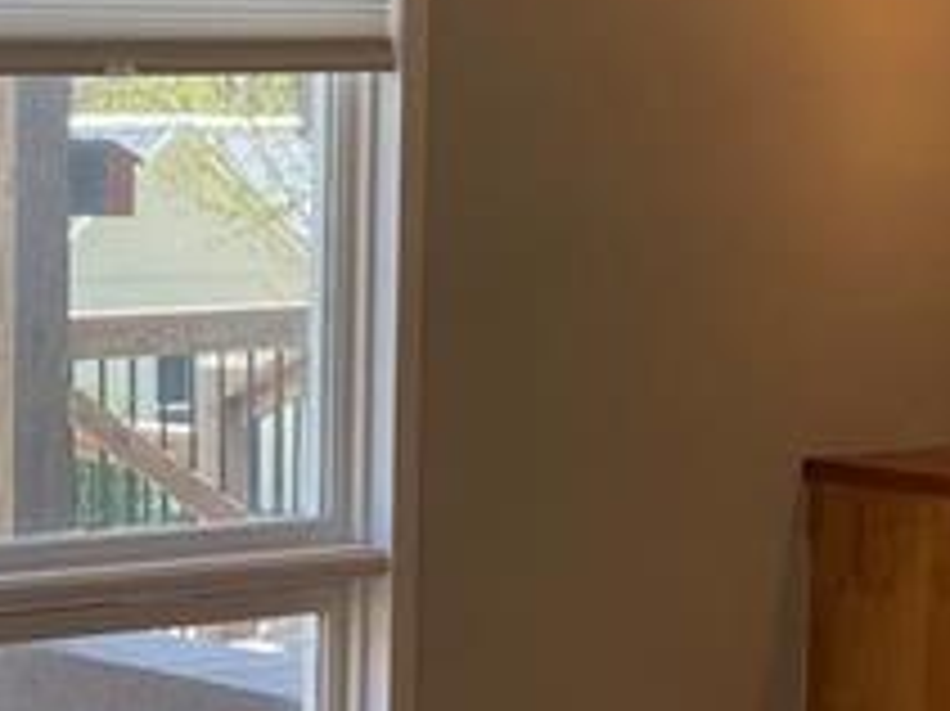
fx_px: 3456
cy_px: 576
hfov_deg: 15.2
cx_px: -113
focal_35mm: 126
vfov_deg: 11.7
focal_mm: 4.25
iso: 32
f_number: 1.8
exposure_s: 1/381
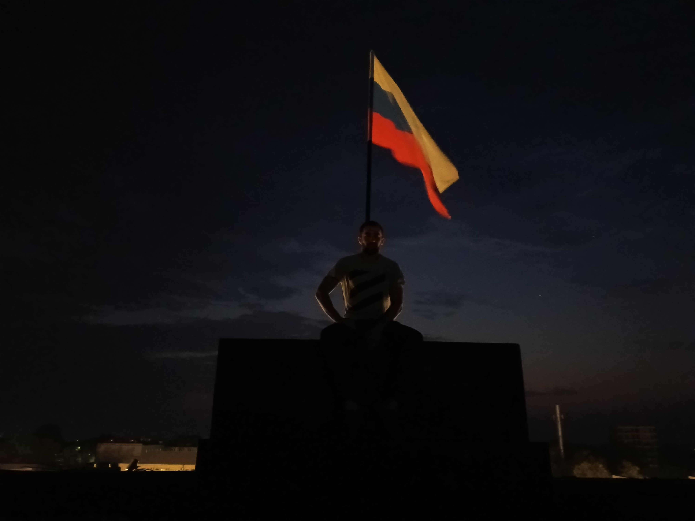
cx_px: 348
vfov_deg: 56.8
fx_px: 482
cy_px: 260
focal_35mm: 24
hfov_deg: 71.6
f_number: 1.6
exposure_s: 1/14.3
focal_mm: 4.09
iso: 6400
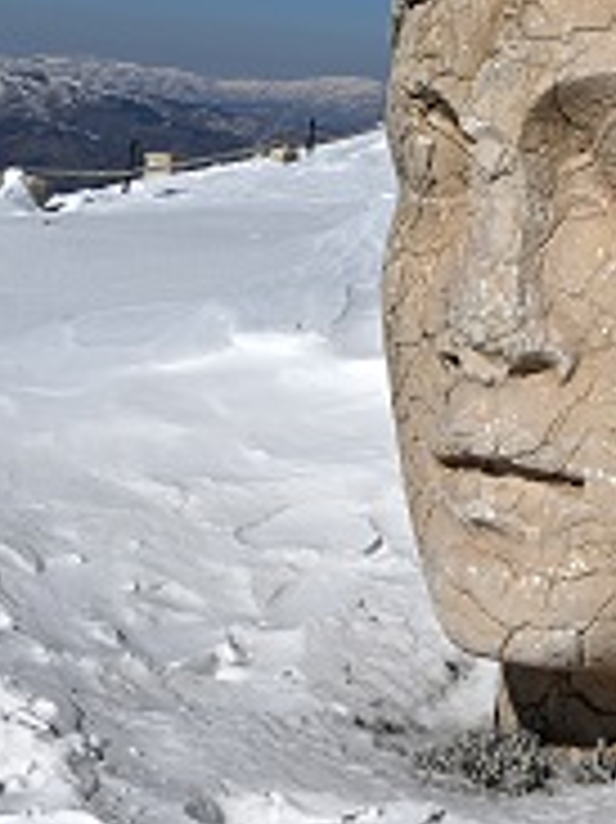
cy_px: 27
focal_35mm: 63
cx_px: 544
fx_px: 1497
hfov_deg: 22.7
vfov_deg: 29.0
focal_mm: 20
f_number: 8
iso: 200
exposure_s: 1/3200
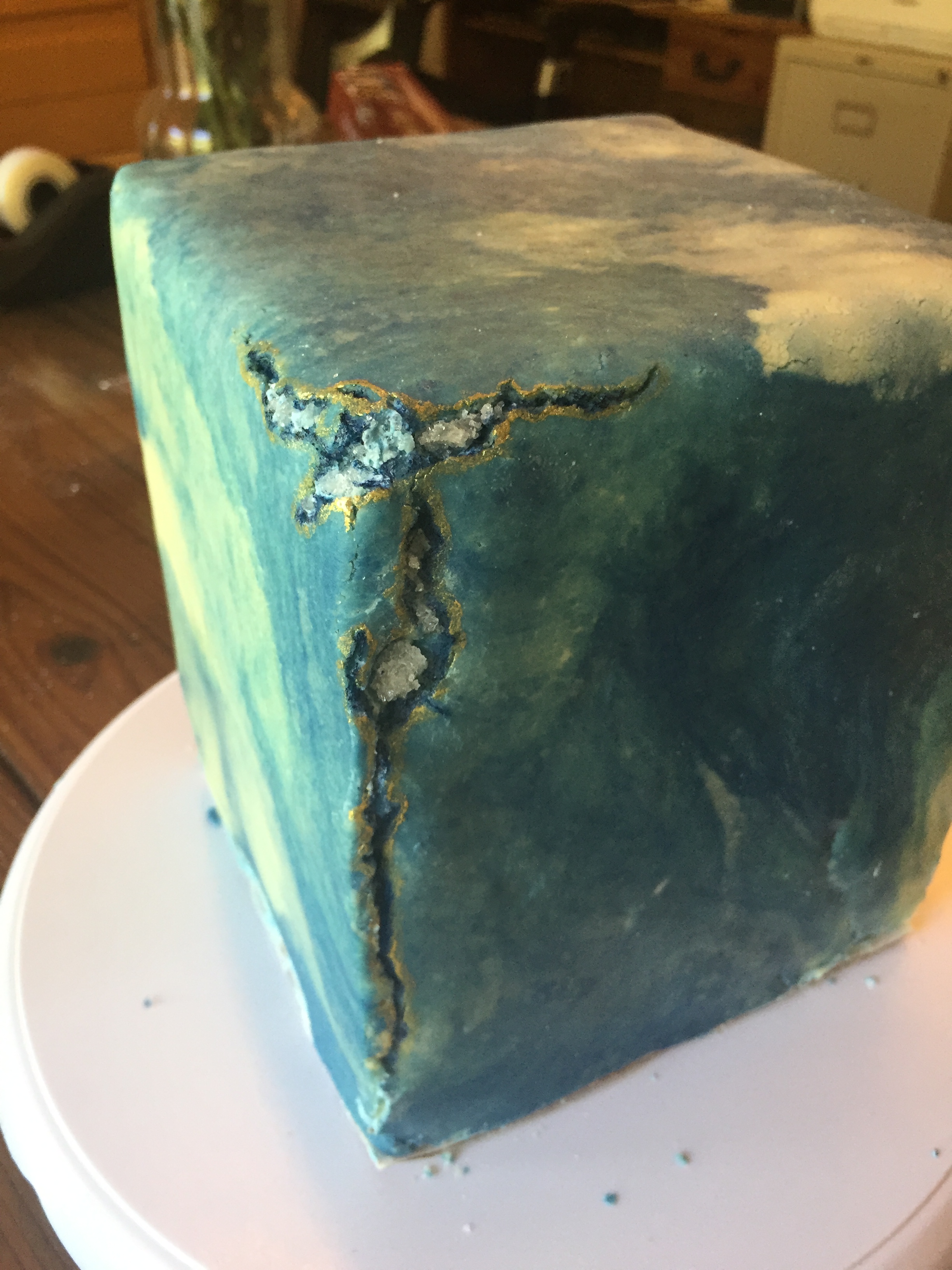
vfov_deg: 61.7
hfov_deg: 48.2
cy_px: 635
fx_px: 1063
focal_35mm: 29
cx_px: 476
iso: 50
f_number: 2.2
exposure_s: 1/30
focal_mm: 4.15
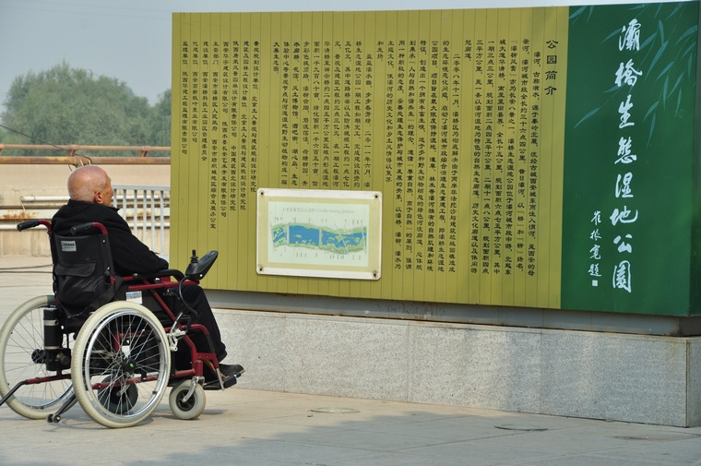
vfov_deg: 9.6
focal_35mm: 142
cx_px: 350
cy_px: 233
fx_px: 2772
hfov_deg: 14.4
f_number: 9
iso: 200
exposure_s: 1/320
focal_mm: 95
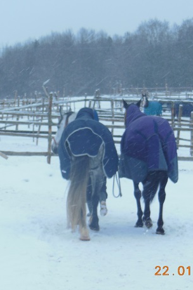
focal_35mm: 156
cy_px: 148
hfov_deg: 8.8
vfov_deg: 13.2
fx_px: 1256
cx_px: 91
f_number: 5.7
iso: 200
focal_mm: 19.1
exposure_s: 1/60
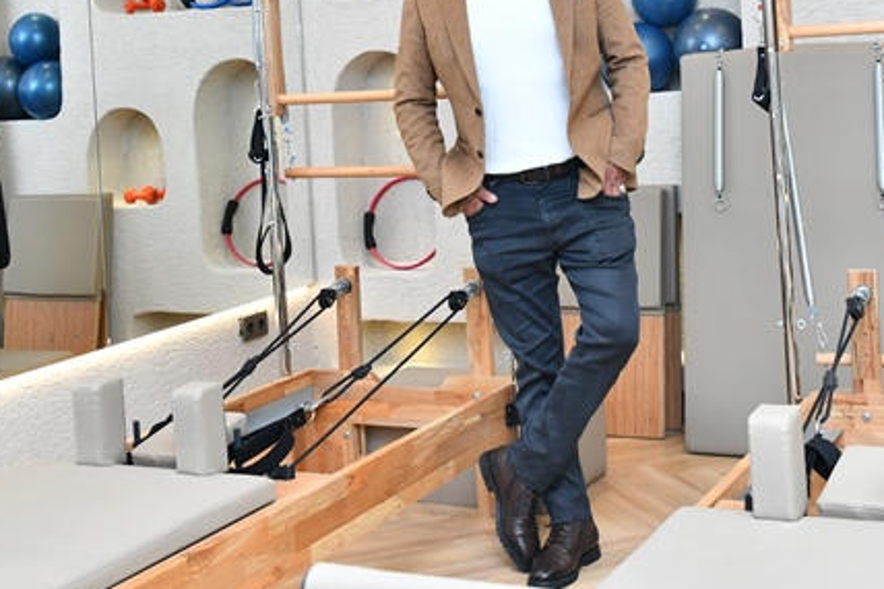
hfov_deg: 32.9
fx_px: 1497
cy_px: 70
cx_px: 500
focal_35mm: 61
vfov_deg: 21.8
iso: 2000
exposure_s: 1/200
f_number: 5.6
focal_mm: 34
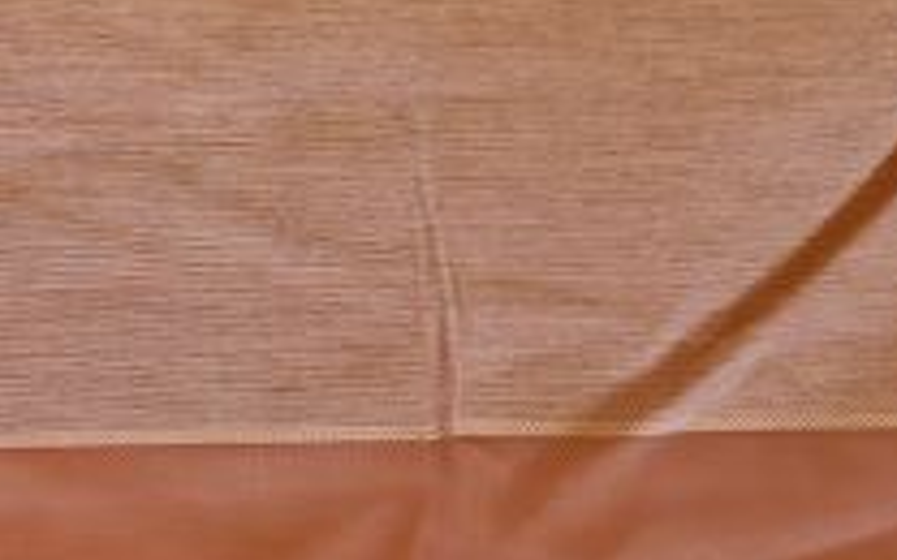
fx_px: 2591
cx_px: -487
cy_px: 69
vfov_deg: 12.3
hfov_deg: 17.5
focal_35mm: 106
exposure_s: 1/100
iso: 80
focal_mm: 5.4
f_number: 1.8
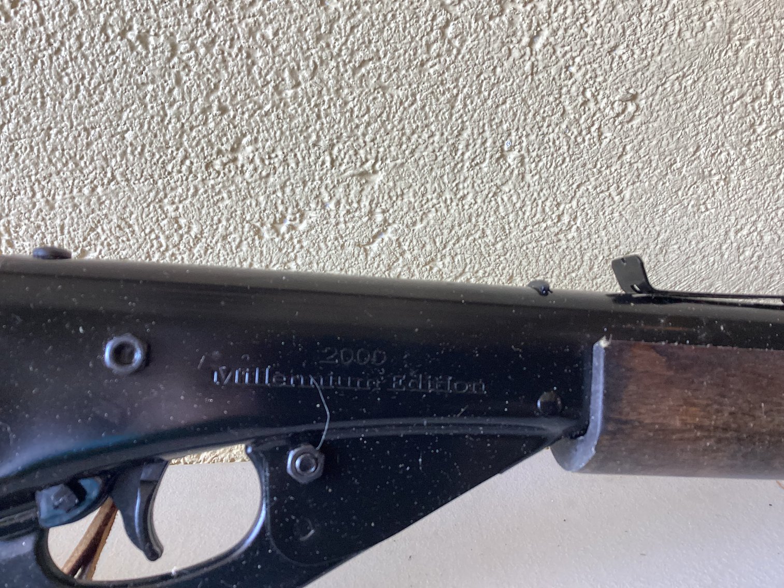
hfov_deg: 58.3
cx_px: 392
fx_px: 702
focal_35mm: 31
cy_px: 294
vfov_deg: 45.4
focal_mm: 3.3
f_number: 2.4
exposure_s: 1/120
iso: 64
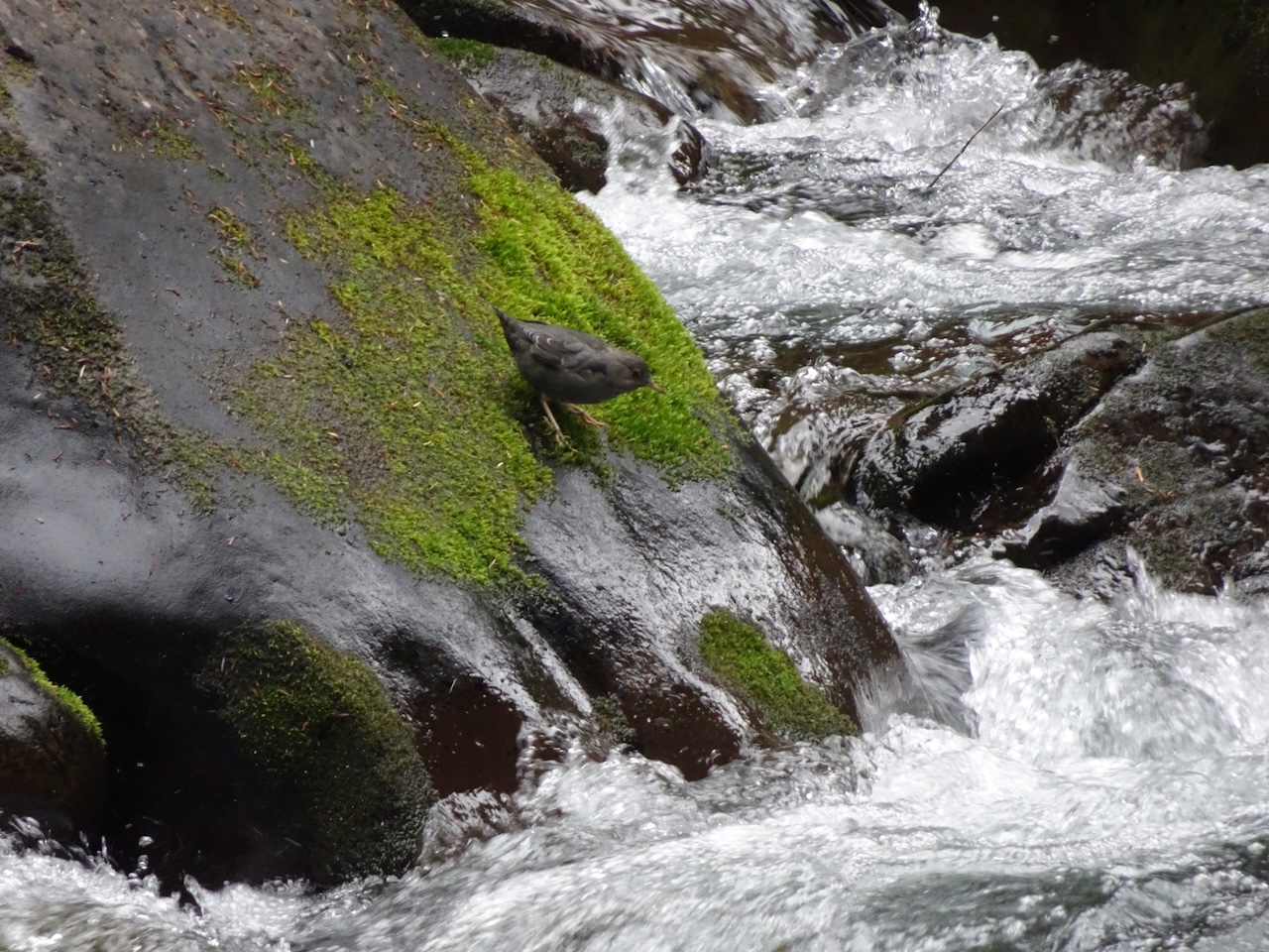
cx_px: 634
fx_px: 16607
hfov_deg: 4.4
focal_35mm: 453
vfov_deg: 3.3
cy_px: 476
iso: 800
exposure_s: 1/125
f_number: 6.3
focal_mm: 77.35
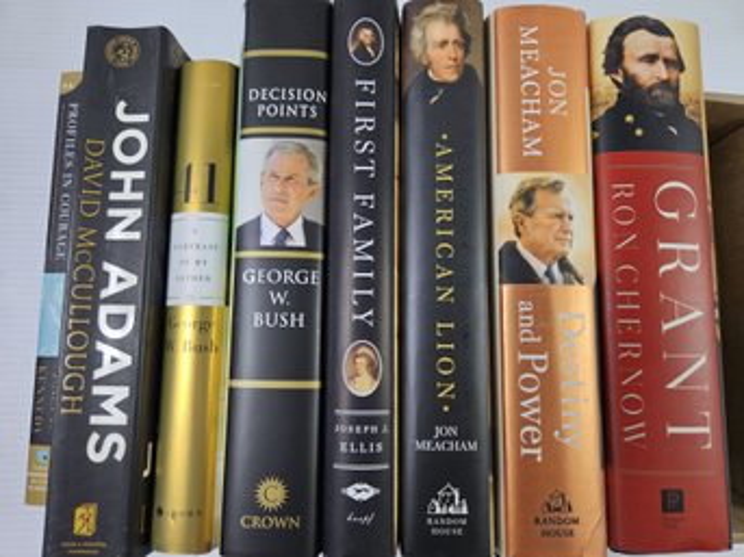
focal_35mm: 23
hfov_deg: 73.9
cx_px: 372
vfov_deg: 58.8
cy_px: 278
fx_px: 494
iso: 80
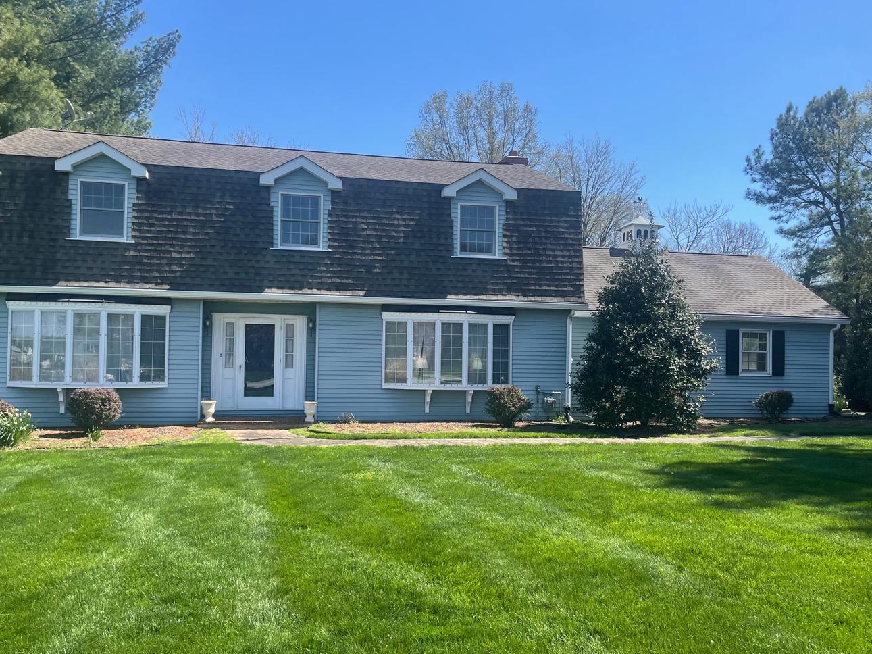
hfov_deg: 61.6
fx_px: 730
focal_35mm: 29
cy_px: 340
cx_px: 411
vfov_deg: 48.2
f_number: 1.6
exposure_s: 1/1770
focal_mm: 4.2
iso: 32
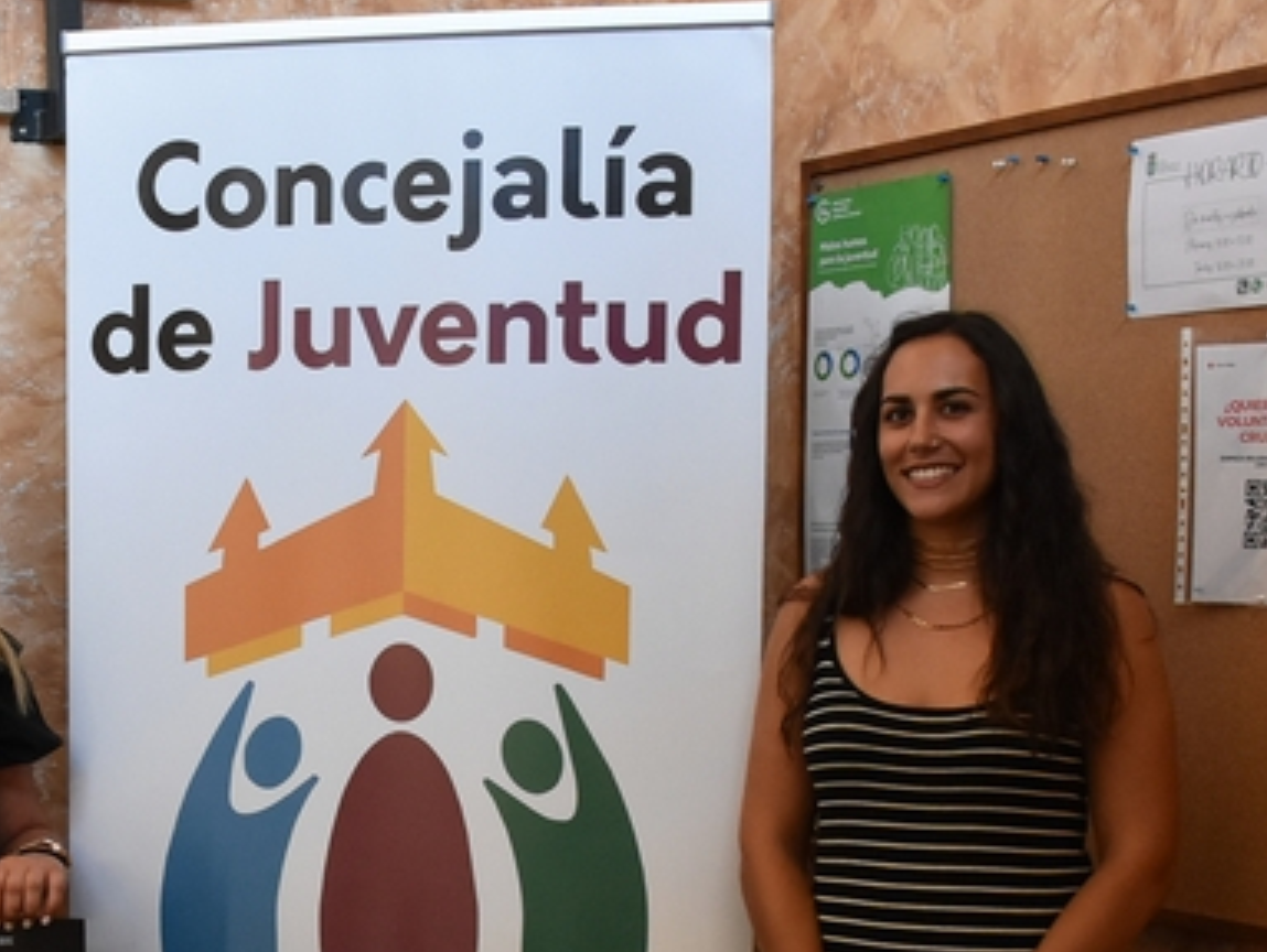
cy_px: 899
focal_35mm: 61
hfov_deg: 30.9
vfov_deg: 23.3
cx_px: 265
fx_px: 2235
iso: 1800
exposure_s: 1/160
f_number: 3.5
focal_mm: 18
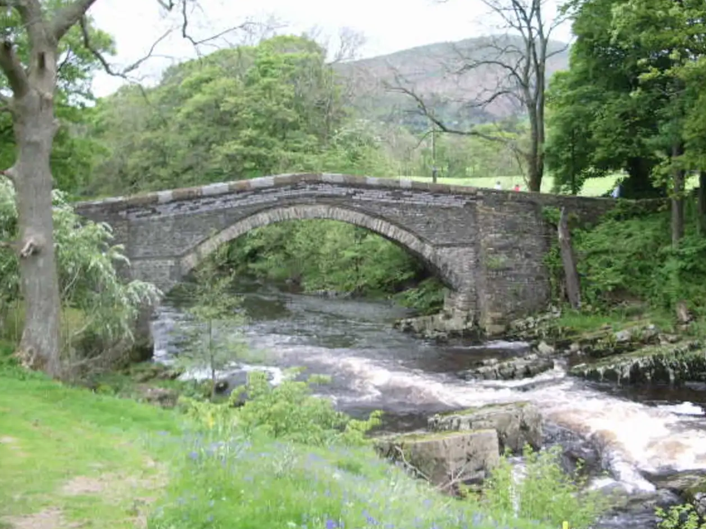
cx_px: 395
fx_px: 816
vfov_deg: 36.0
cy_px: 268
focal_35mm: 40
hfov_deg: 46.7
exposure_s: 1/100
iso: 50
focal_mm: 5.8
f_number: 2.6
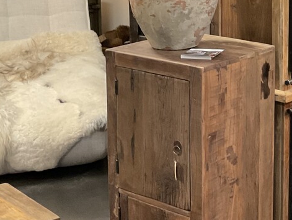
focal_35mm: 82
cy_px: 6
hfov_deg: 21.8
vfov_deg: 17.6
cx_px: 361
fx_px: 692
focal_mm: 3
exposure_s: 1/33
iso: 250
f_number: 1.8
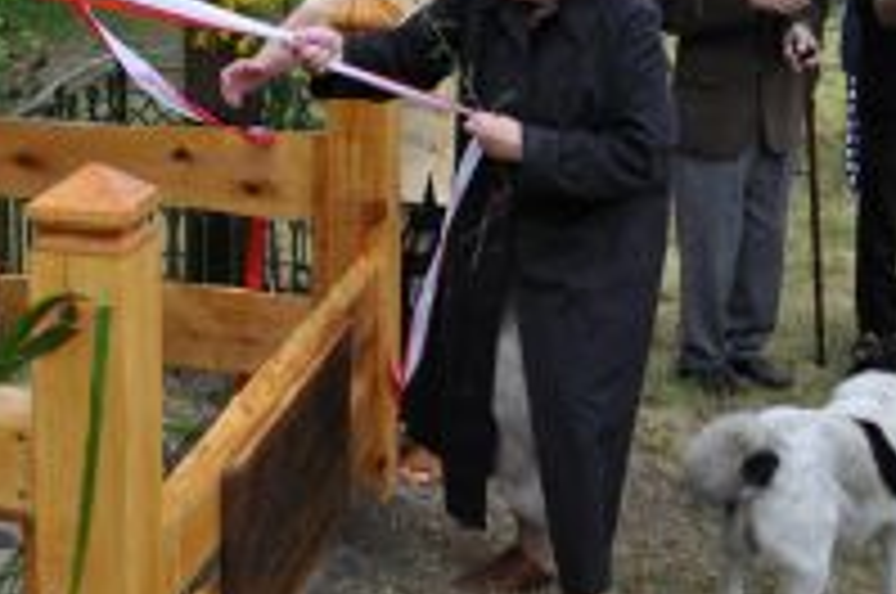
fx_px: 1864
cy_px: 99
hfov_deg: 26.7
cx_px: 243
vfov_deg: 17.9
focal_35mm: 75
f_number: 4
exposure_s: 1/800
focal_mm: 22
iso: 800
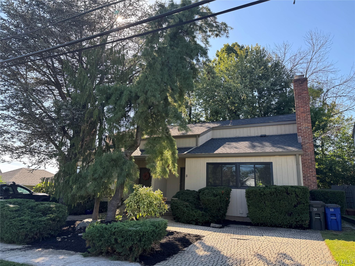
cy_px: 133
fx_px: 246
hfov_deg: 71.6
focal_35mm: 24
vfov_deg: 56.8
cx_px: 178
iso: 80
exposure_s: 1/693
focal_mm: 6.76
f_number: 1.78
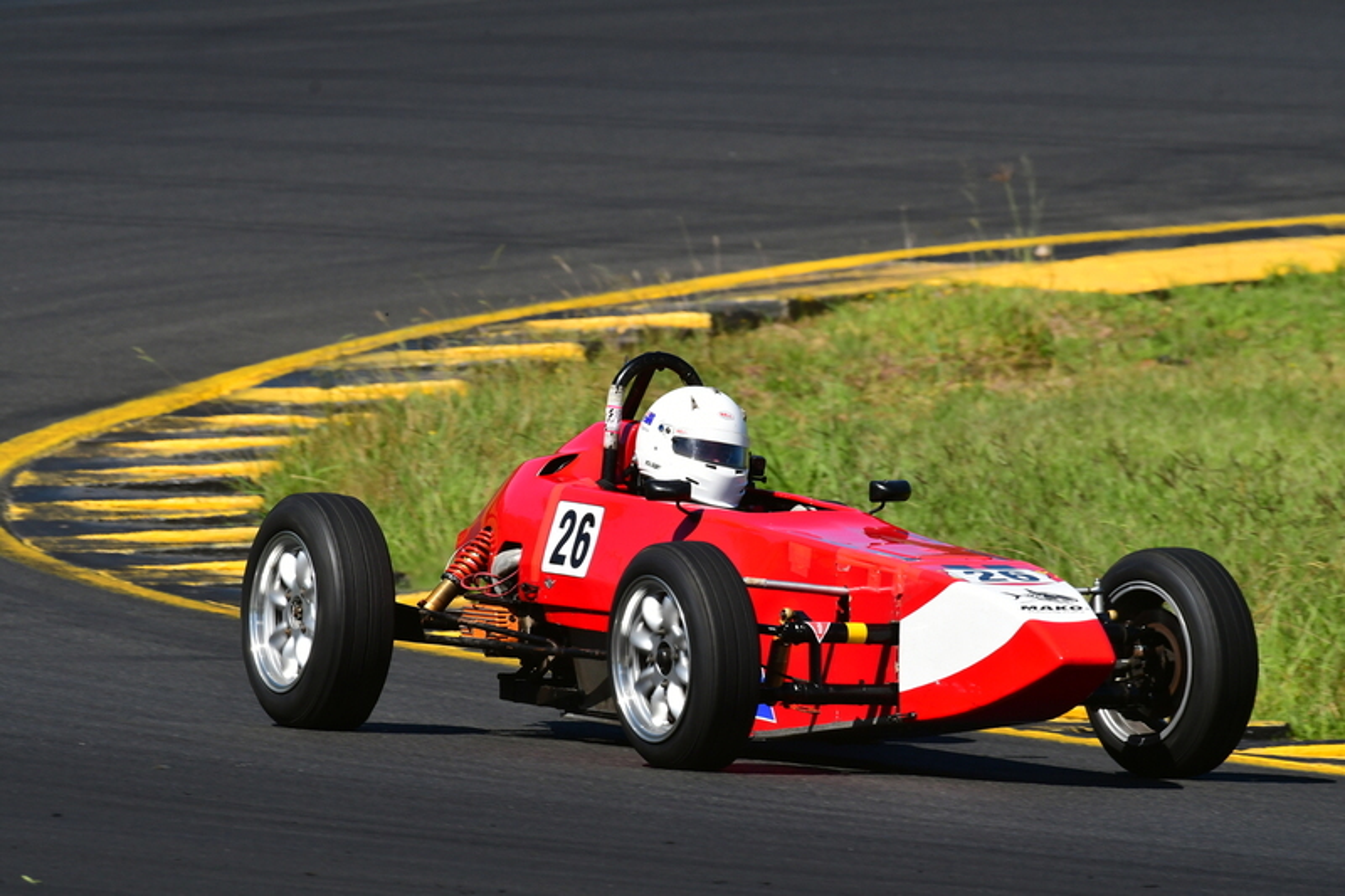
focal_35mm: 660
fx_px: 24652
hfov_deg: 3.1
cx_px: 672
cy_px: 448
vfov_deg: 2.1
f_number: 11
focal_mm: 440
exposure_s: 1/640
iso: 400
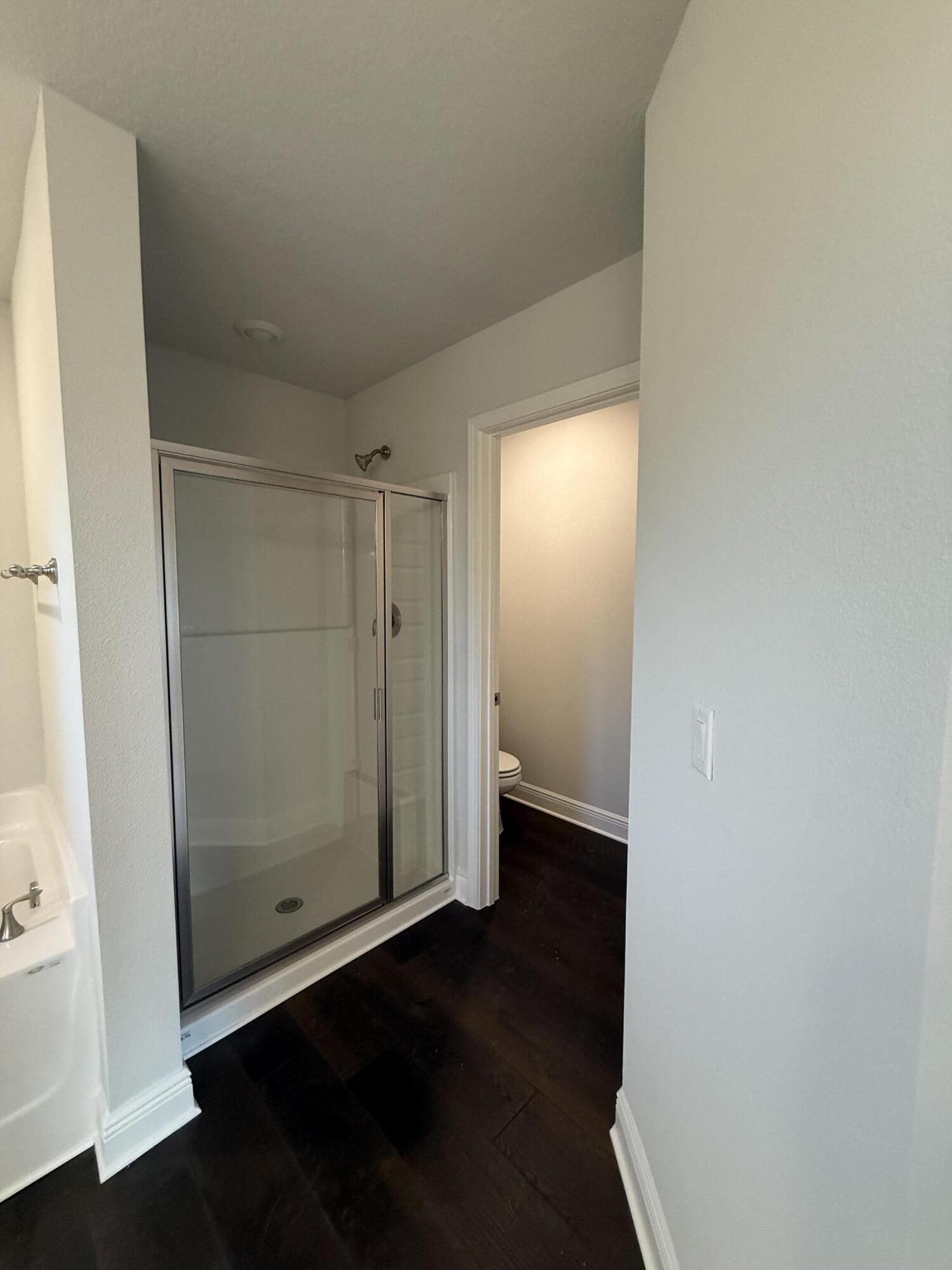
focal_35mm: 14
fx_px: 513
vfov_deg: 102.1
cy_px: 635
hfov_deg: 85.7
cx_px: 476
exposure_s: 1/120
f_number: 2.2
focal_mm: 2.22
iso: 320
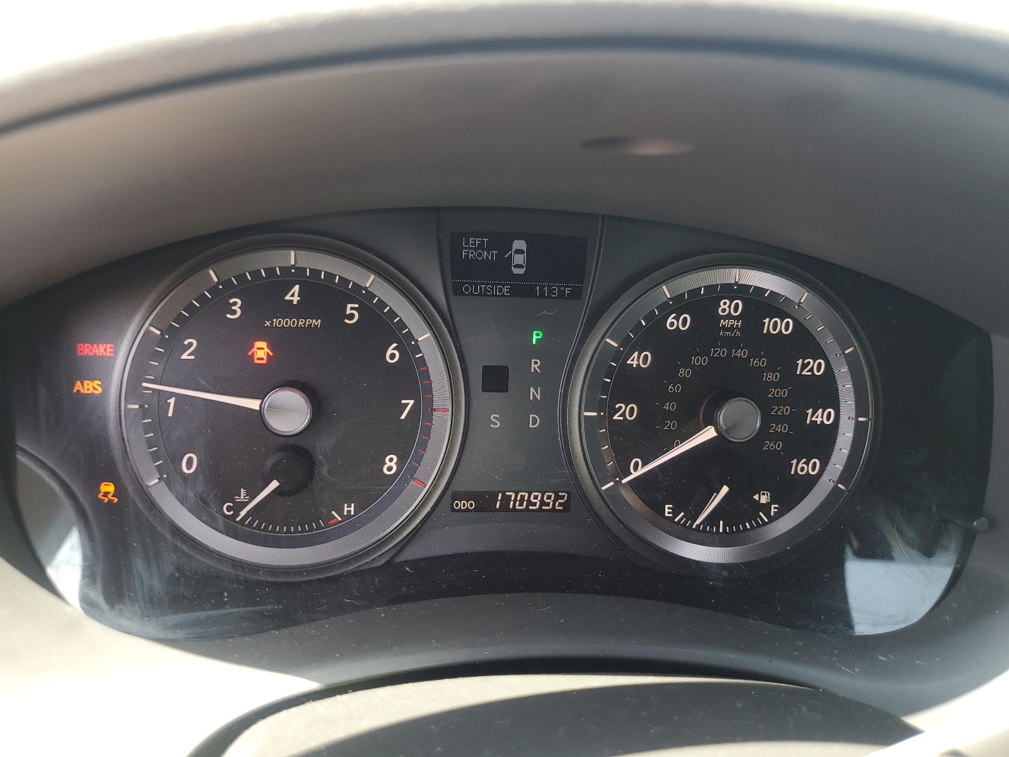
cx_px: 504
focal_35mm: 26
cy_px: 378
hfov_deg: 67.3
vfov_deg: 53.1
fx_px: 758
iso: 50
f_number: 1.5
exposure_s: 1/60.2
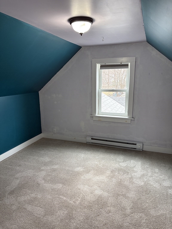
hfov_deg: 53.1
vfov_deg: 67.3
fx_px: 172
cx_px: 86
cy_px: 114
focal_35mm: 26
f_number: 1.6
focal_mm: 5.96
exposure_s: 1/120
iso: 100
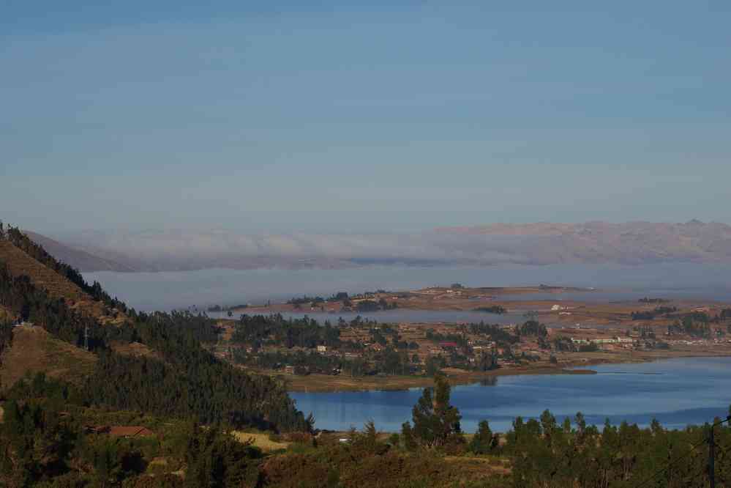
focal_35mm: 132
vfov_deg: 10.4
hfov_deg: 15.5
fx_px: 2680
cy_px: 244
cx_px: 366
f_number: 11
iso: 200
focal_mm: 87.5
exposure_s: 1/160
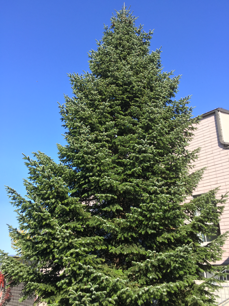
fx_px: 256
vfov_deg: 61.7
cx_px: 114
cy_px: 153
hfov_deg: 48.2
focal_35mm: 29
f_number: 2.2
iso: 32
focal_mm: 4.15
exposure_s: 1/719
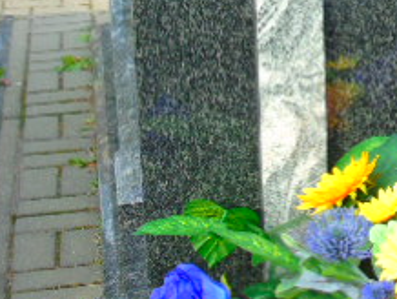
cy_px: -38
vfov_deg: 10.8
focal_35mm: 135
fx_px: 1550
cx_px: 453
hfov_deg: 14.2
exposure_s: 1/100
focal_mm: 8.2
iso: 80
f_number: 4.1
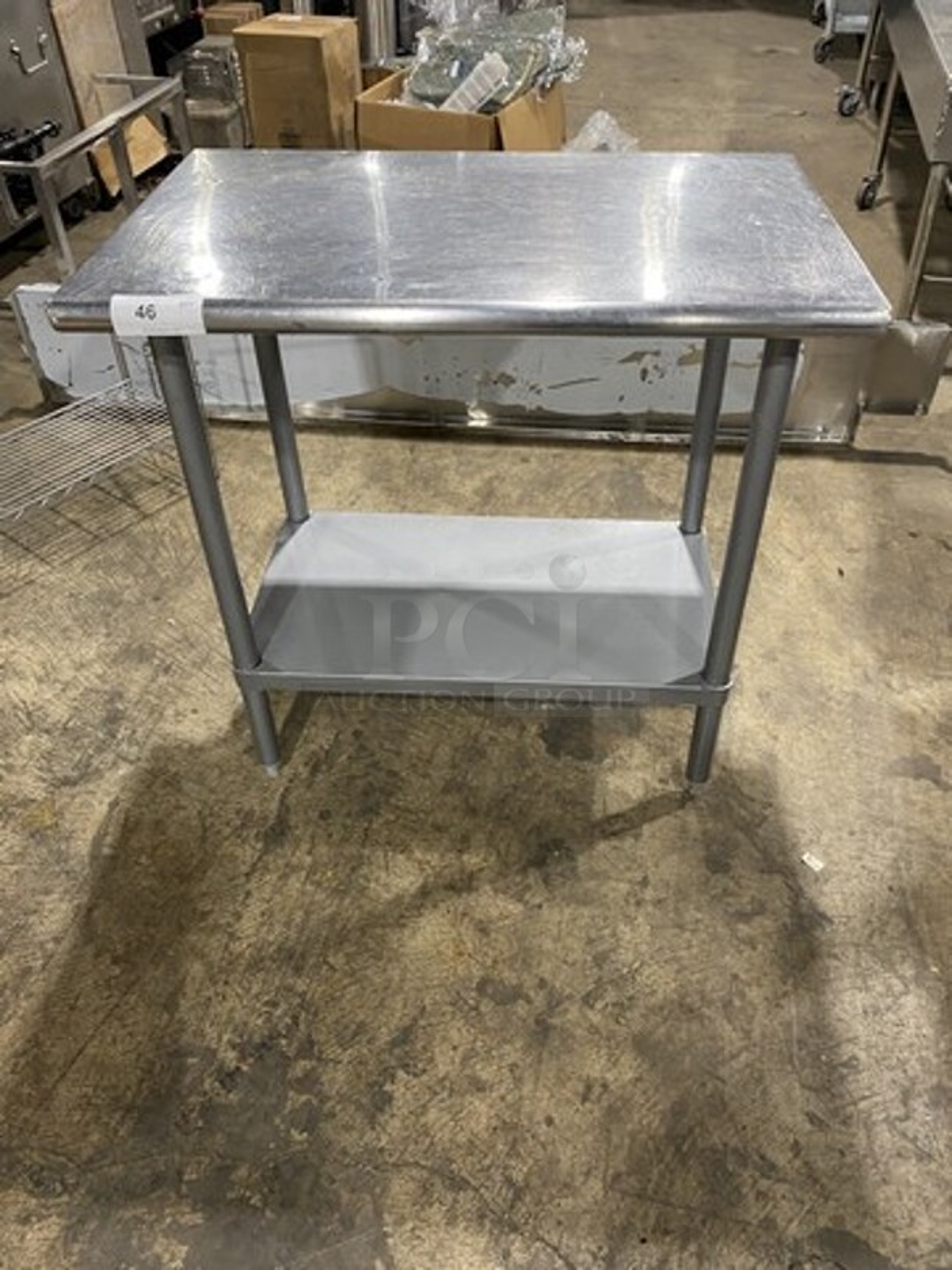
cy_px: 635
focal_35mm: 26
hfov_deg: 53.1
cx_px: 476
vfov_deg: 67.3
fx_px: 953
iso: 200
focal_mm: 4.25
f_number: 1.8
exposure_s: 1/60
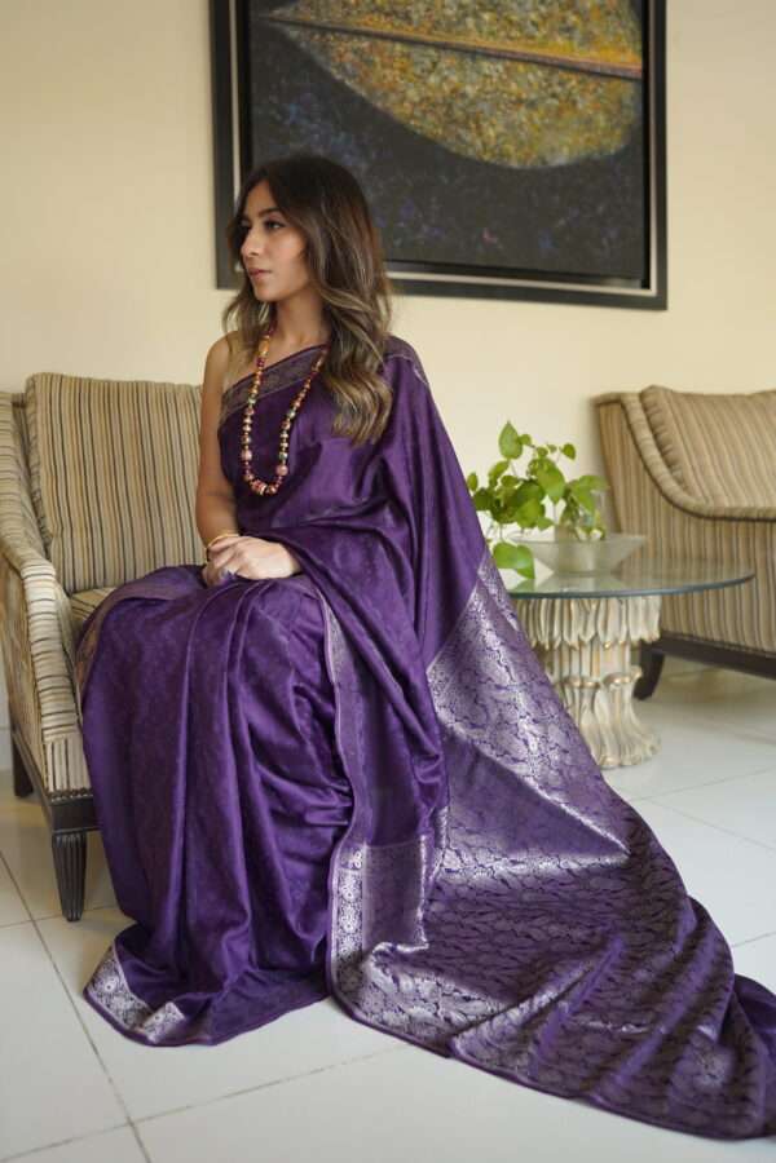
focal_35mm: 35
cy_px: 582
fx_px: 1132
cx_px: 388
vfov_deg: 54.4
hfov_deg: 37.9
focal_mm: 35
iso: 1600
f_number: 2.2
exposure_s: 1/100
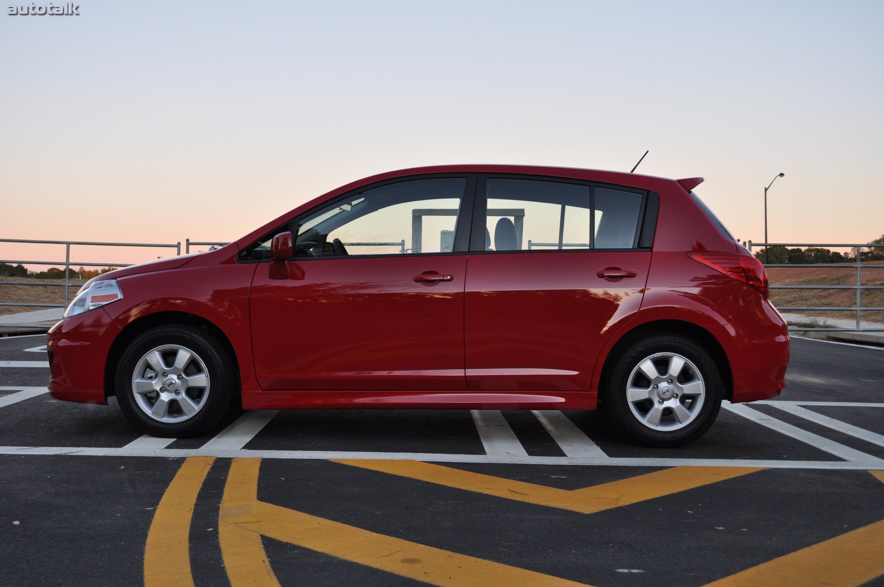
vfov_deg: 34.1
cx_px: 442
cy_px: 294
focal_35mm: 39
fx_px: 957
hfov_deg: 49.6
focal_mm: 26
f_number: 5
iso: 400
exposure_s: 1/100
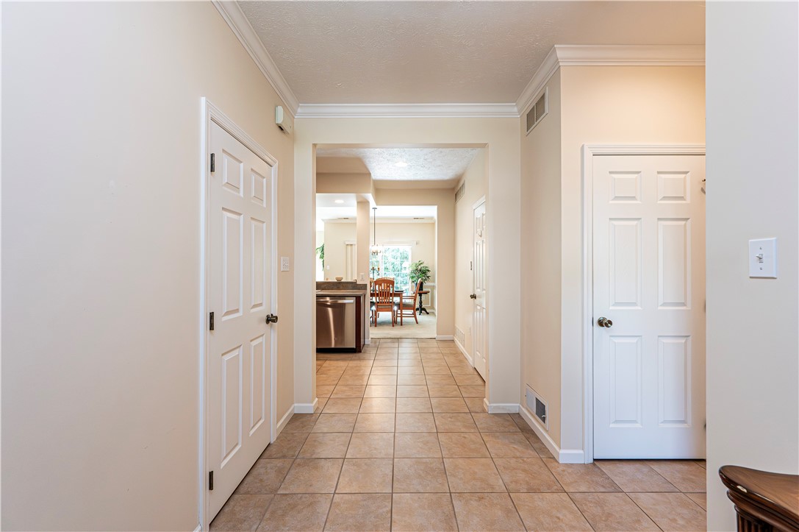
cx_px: 400
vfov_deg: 81.1
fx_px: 310
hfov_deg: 104.3
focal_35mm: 14
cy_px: 266
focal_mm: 14
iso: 5000
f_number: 8
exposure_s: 1/125
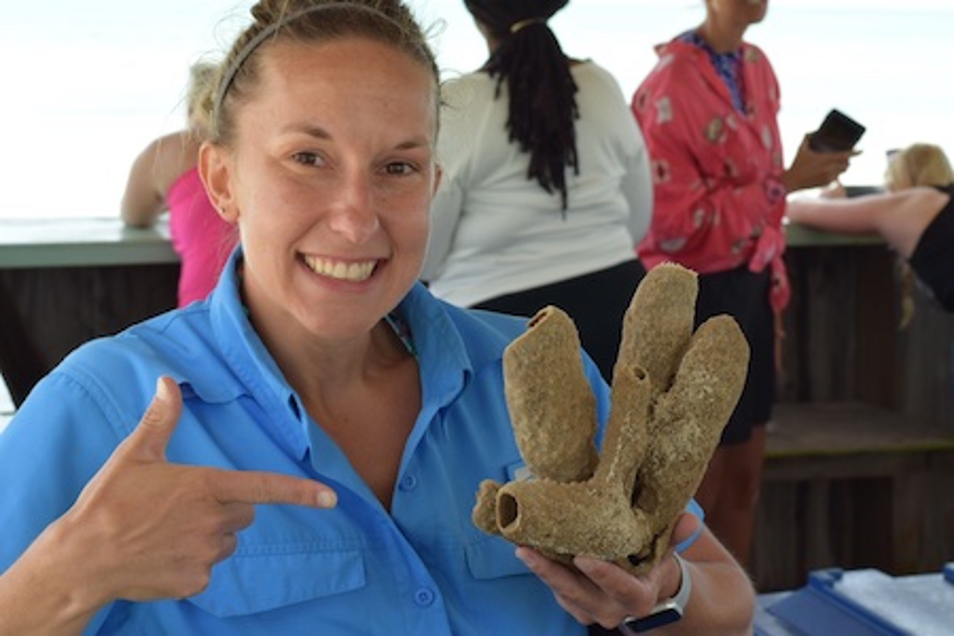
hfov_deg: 27.0
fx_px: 1987
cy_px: 318
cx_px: 477
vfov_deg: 18.2
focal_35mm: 75
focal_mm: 50
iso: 360
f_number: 8
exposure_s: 1/250
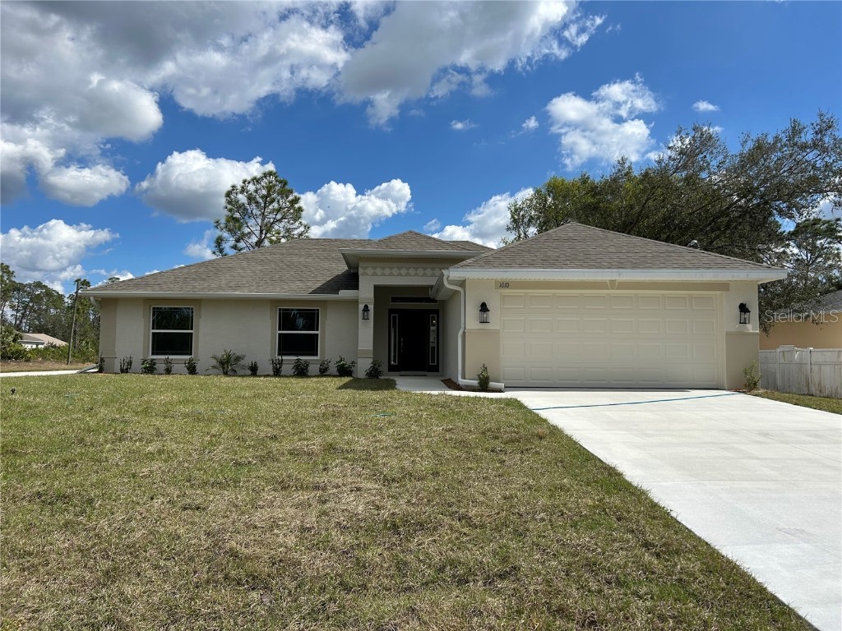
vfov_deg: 53.1
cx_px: 421
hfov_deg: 67.3
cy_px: 316
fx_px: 632
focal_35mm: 26
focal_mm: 5.7
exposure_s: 1/6579
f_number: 1.5
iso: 50
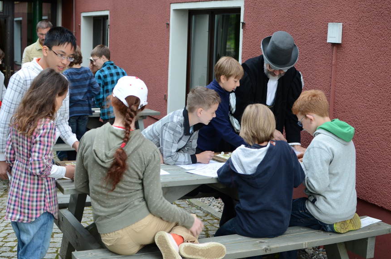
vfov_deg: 24.7
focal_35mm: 55
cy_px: 131
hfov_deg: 36.6
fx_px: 591
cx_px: 193
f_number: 3.2
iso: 250
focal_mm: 35
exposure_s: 1/60
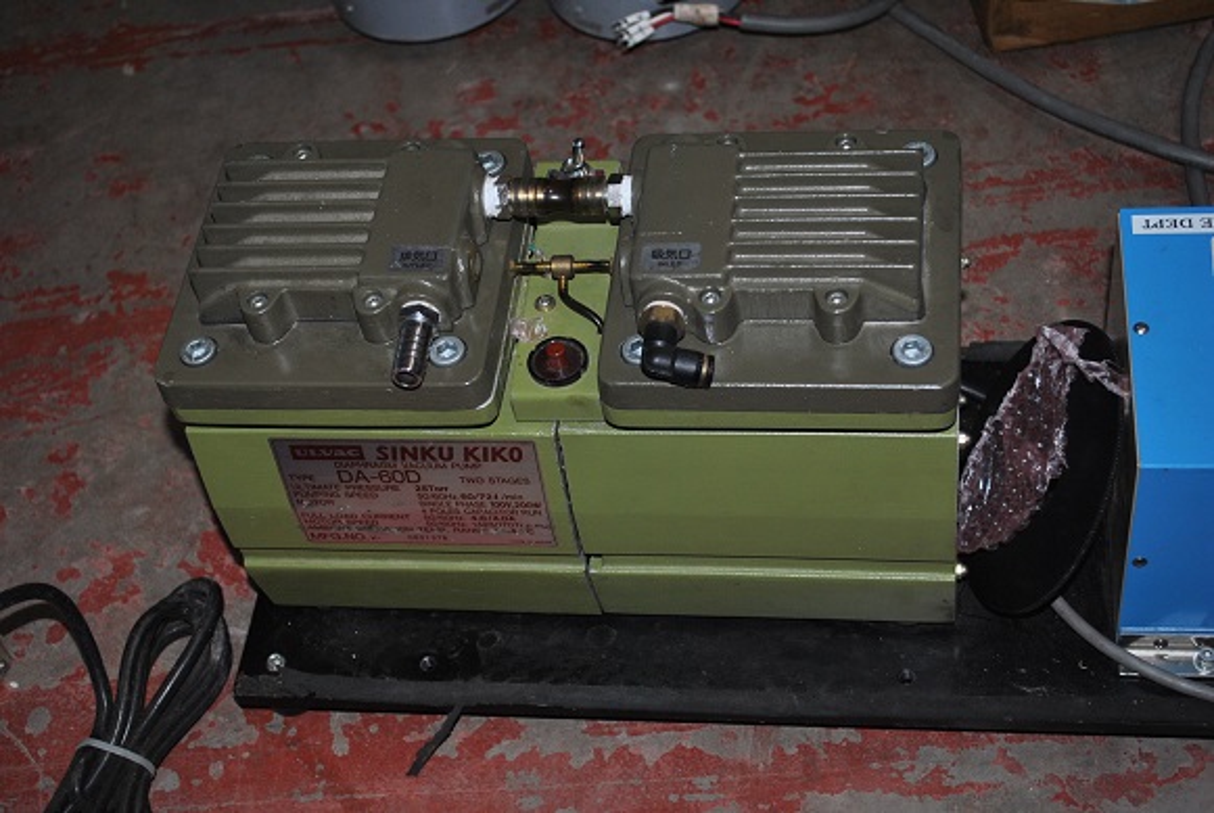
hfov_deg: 36.8
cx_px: 607
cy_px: 406
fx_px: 1823
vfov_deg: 25.1
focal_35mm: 54
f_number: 5
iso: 200
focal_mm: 36
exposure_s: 1/60
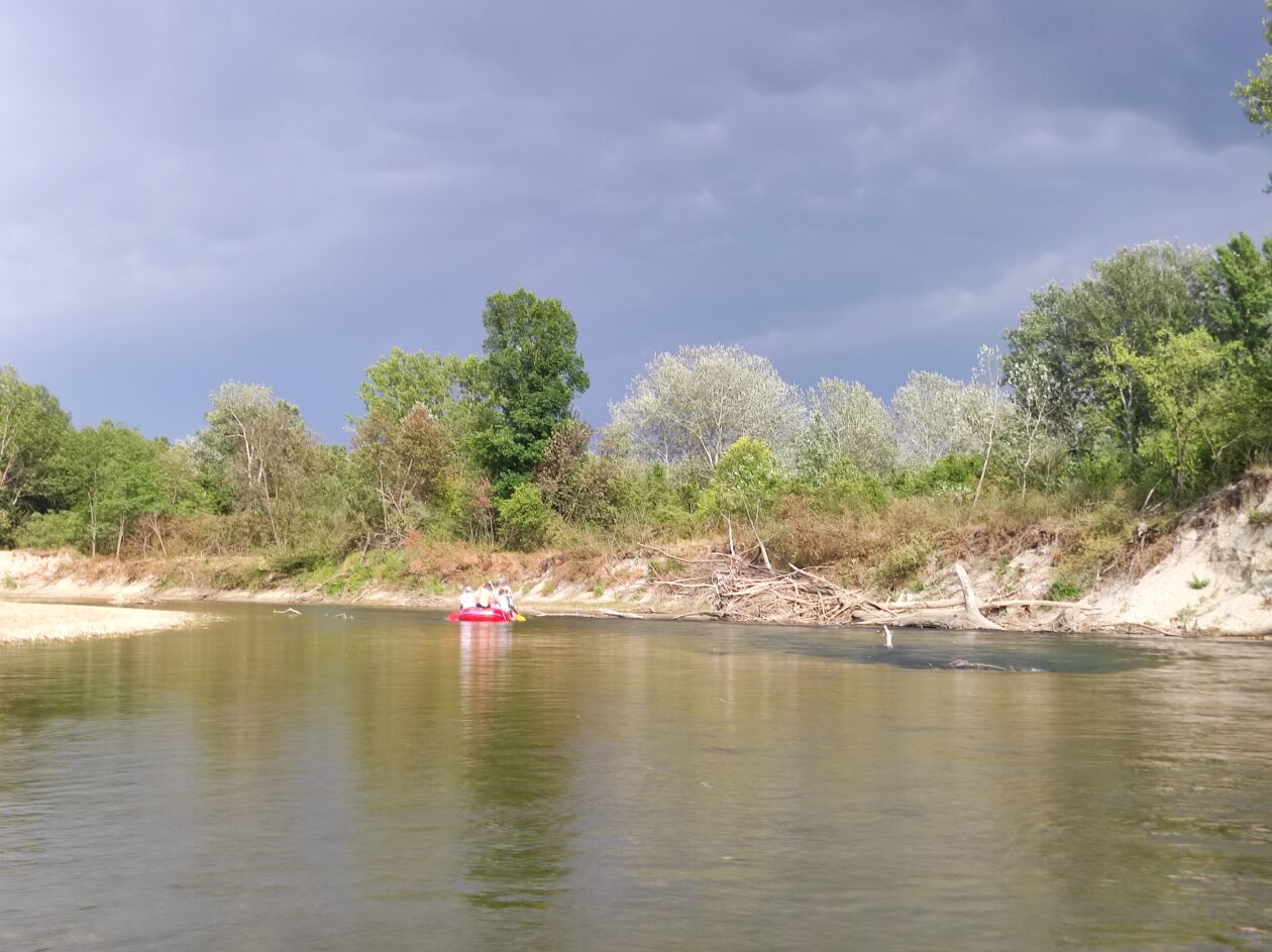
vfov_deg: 54.8
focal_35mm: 25
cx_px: 636
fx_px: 918
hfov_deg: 69.4
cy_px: 476
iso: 50
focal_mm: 4.7
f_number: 1.79
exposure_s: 1/188
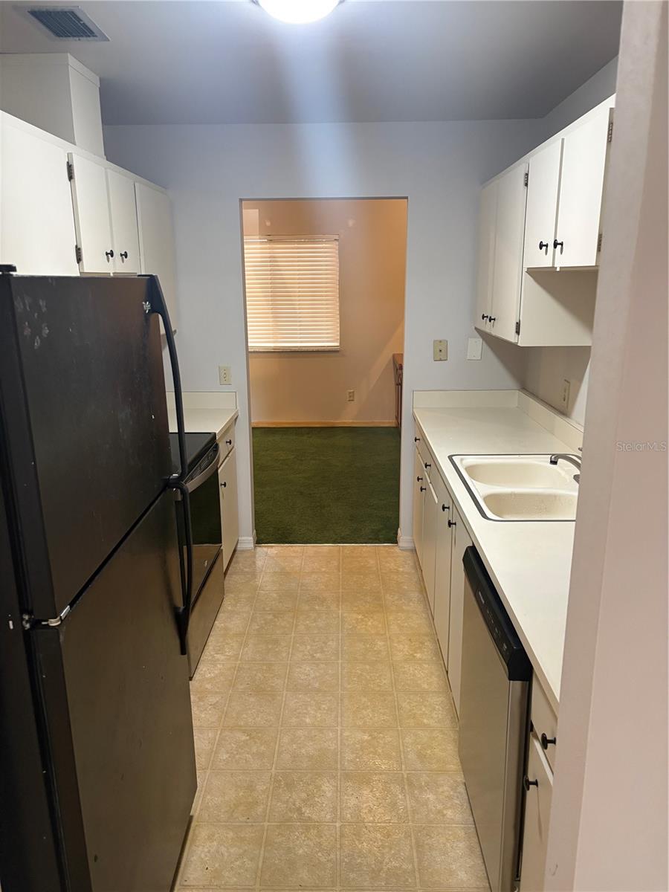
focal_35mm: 26
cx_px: 334
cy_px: 446
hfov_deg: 53.1
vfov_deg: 67.3
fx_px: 670
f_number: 1.6
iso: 250
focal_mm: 5.96
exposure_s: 1/60
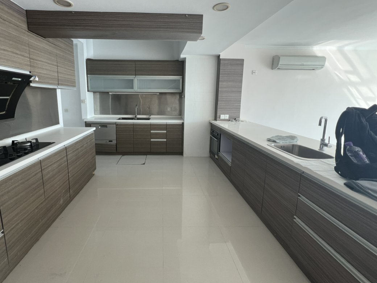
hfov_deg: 97.7
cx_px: 165
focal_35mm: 15
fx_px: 163
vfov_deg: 81.3
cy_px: 123
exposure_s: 1/99
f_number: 1.8
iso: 80
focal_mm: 1.57
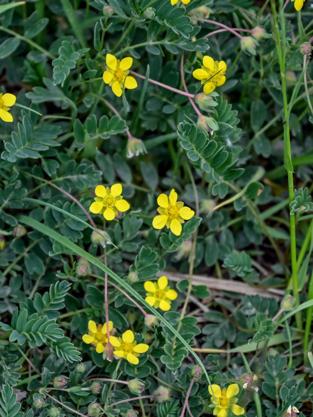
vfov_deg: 6.5
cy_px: 208
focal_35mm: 304
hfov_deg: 4.9
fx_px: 3664
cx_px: 132
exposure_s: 1/500
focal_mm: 140
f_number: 6.3
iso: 400
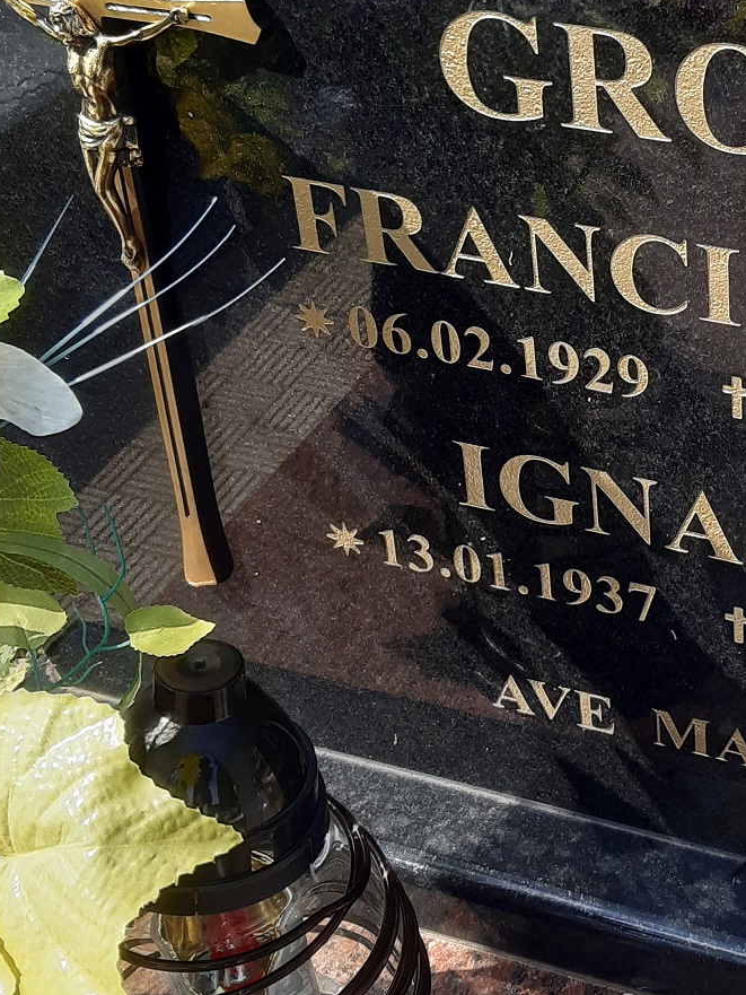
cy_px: 347
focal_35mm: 68
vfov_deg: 28.4
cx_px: 694
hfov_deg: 21.1
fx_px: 1953
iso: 40
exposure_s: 1/799
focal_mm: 3.92
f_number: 1.7
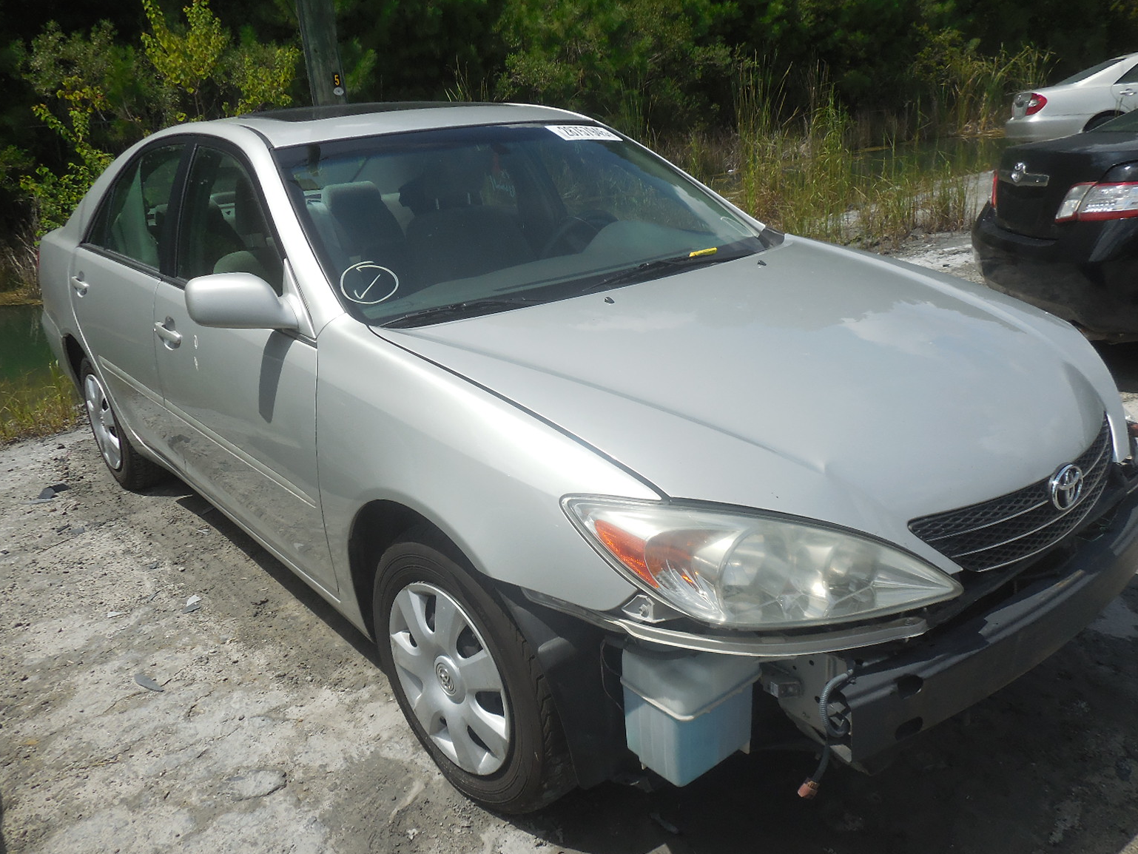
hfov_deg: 67.3
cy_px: 423
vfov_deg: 53.1
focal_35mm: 26
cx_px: 569
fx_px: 855
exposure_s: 1/200
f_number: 10.5
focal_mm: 4.5
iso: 125
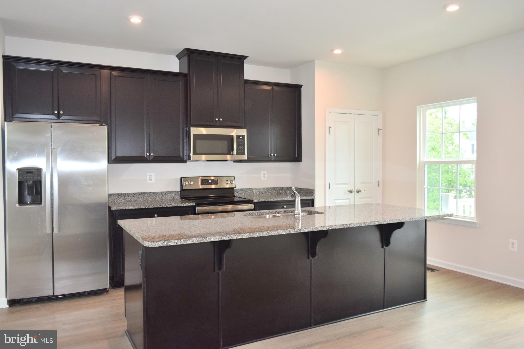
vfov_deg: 47.9
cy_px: 174
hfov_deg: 67.4
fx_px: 393
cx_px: 262
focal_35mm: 27
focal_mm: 18
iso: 800
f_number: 5.6
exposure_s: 1/125
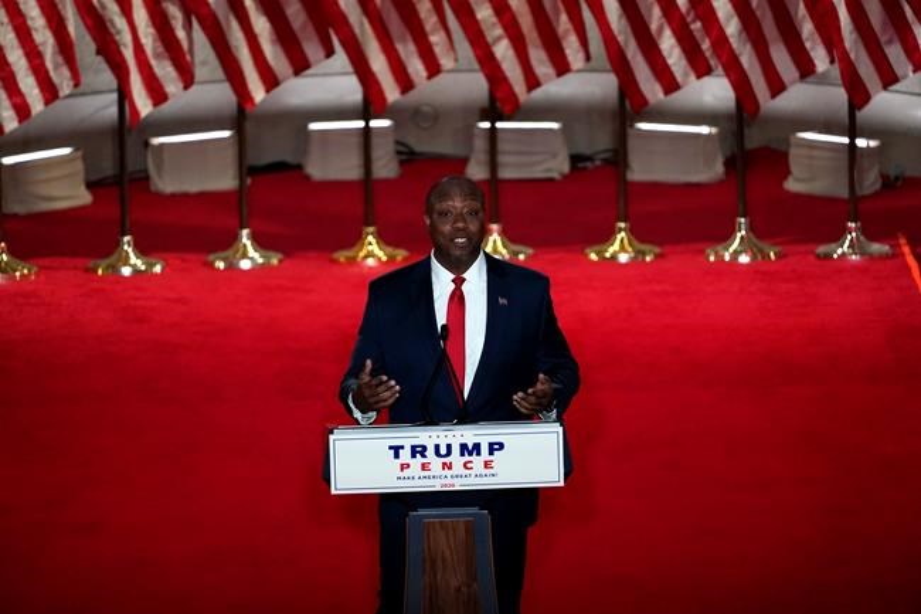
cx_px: 460
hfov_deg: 5.2
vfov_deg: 3.4
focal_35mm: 400
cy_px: 307
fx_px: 10230
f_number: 5.6
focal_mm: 400
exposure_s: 1/200
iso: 4000
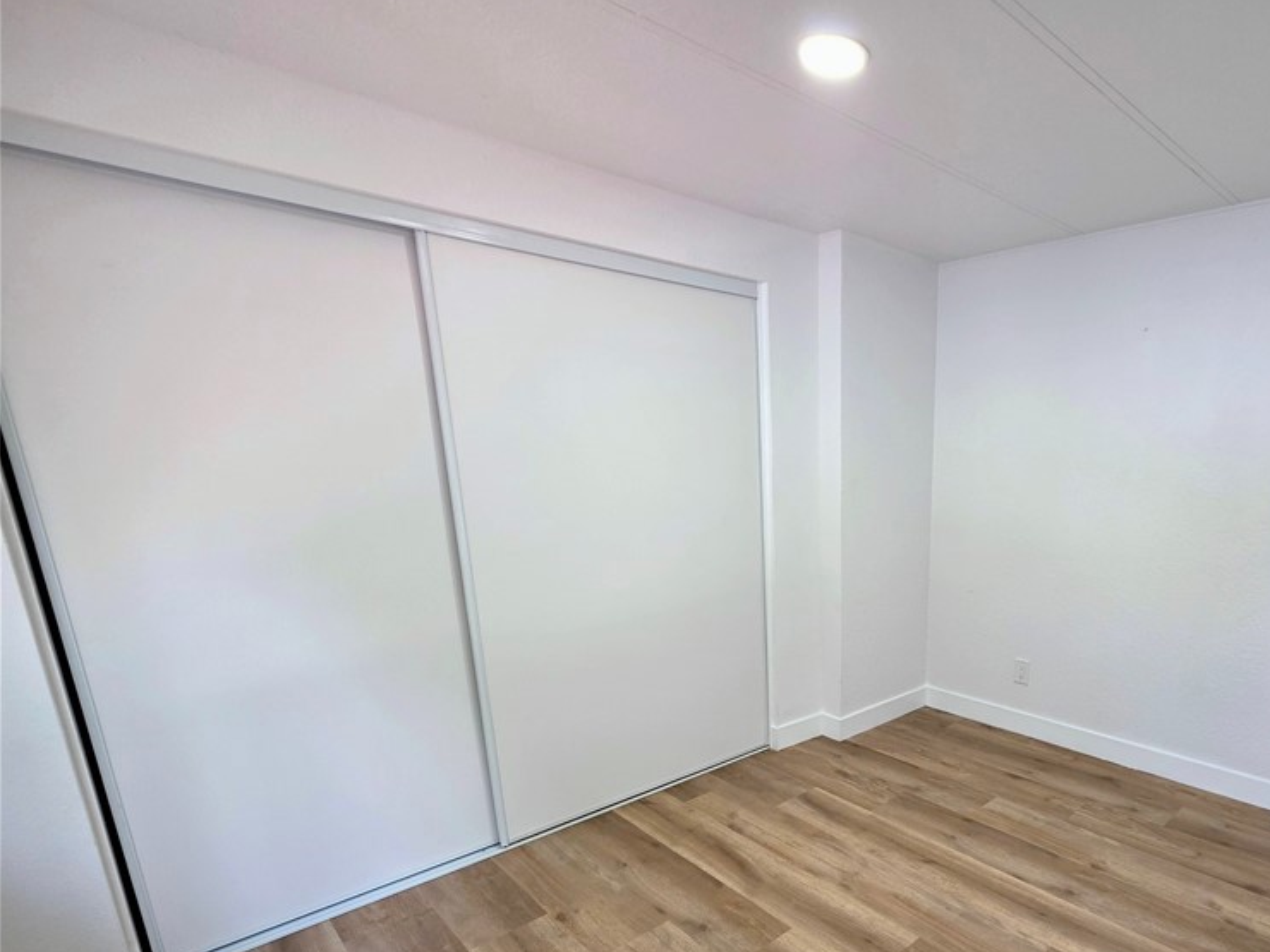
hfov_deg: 83.8
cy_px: 643
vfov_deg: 69.3
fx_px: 660
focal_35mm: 18
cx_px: 877
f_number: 1.9
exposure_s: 1/120
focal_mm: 2.2
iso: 200
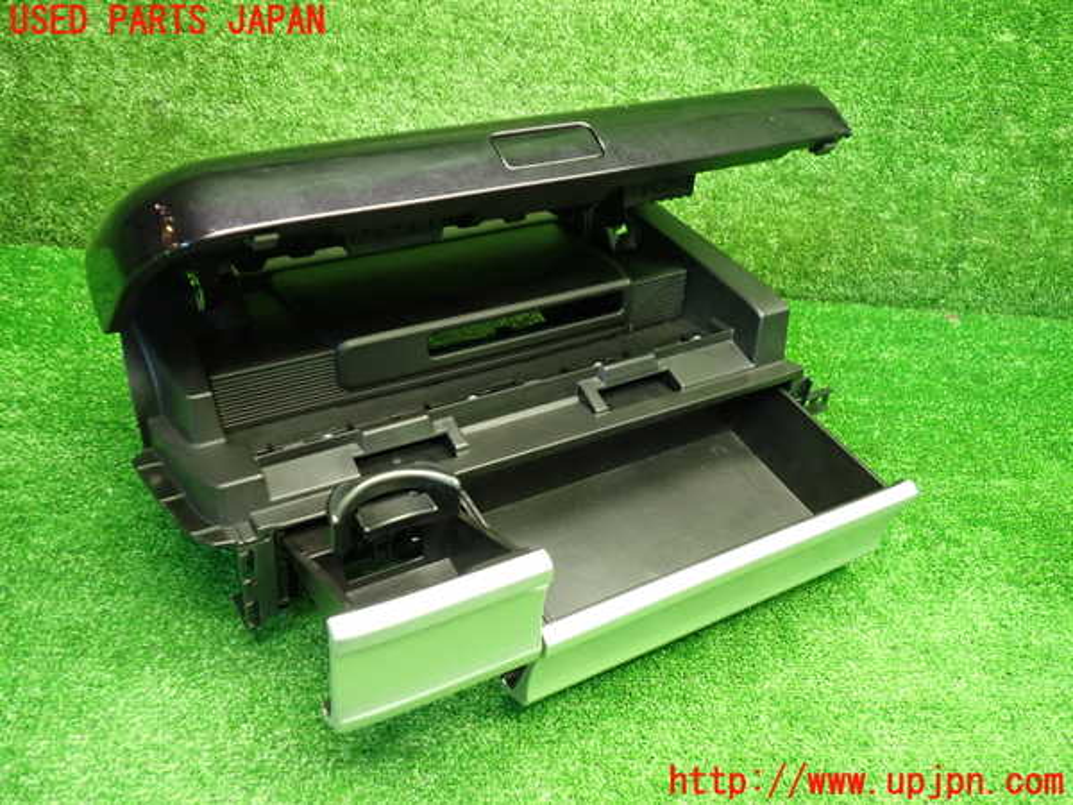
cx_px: 536
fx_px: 930
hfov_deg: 60.0
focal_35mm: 30
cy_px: 402
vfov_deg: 46.8
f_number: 2.3
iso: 500
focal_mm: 5.4
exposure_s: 1/30
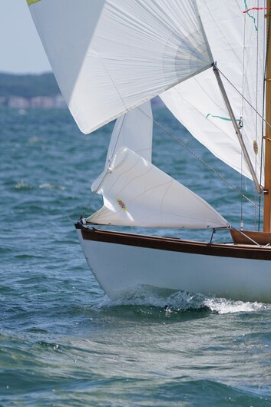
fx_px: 5932
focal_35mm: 525
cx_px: 294
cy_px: 204
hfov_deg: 2.6
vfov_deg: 3.9
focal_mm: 232
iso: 200
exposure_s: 1/1250
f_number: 5.6
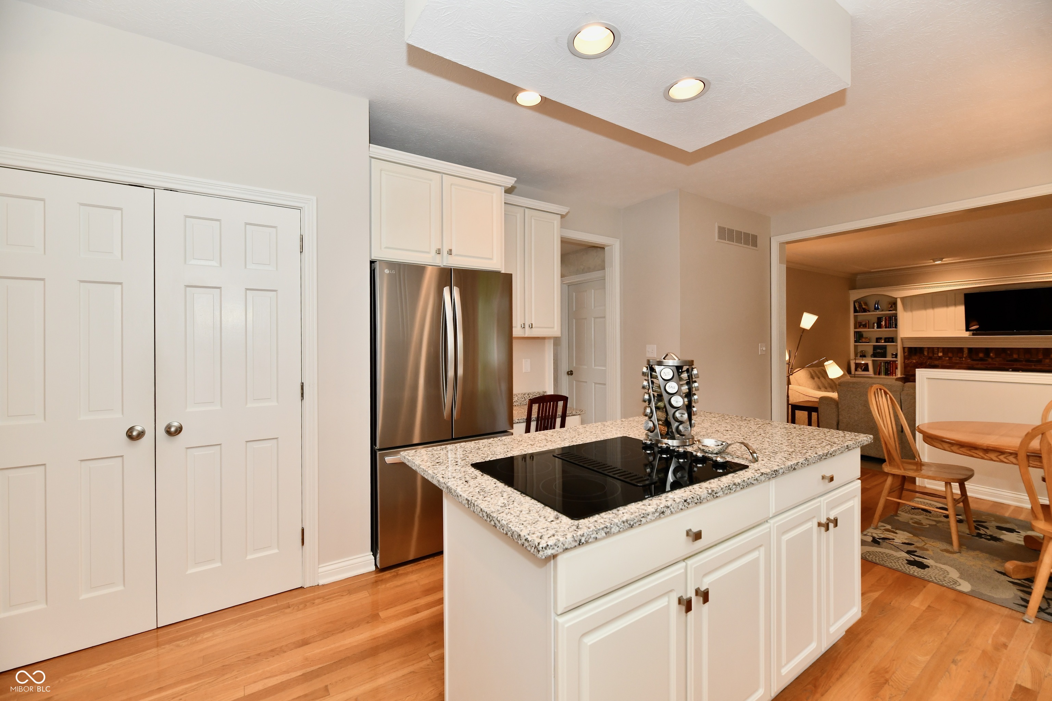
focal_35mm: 14
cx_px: 526
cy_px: 350
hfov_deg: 104.3
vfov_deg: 81.2
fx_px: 409
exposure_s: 1/60
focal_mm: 14
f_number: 6.3
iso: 640
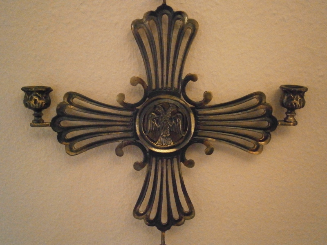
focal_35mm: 47
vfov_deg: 30.9
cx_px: 164
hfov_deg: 40.4
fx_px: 444
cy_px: 122
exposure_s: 1/13
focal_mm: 8.3
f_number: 3.4
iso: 1600
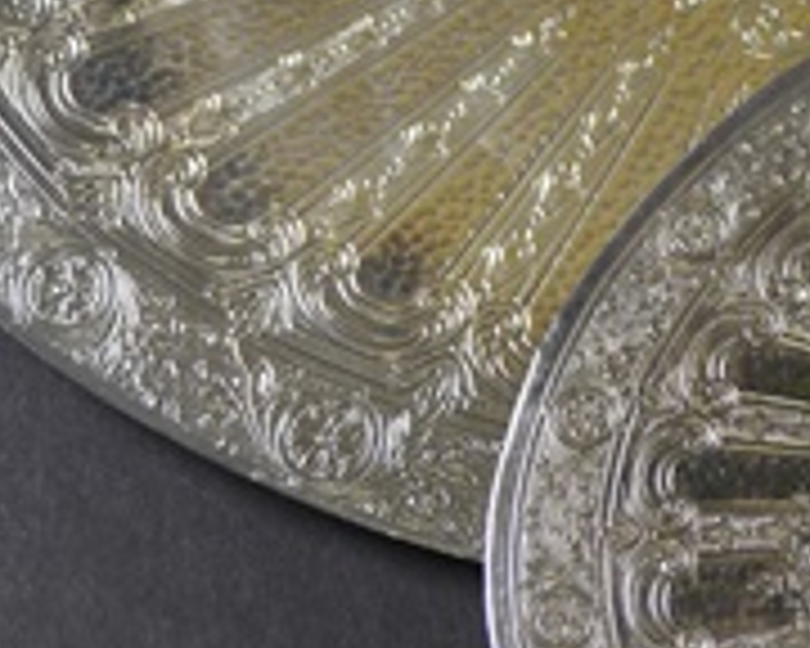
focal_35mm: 197
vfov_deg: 7.7
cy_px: -310
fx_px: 4723
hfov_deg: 9.8
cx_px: 508
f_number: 5
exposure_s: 1/100
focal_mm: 28
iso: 400
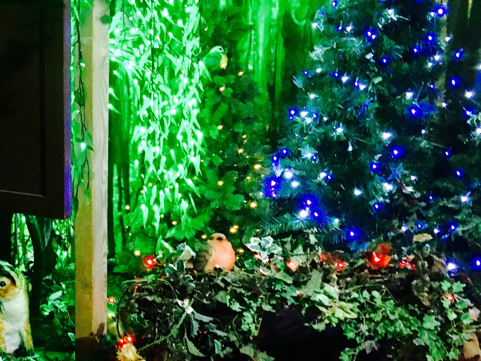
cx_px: 31
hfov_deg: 30.9
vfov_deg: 24.7
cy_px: 231
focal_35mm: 59
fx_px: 820
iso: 400
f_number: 2.2
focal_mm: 4.15
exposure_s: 1/17
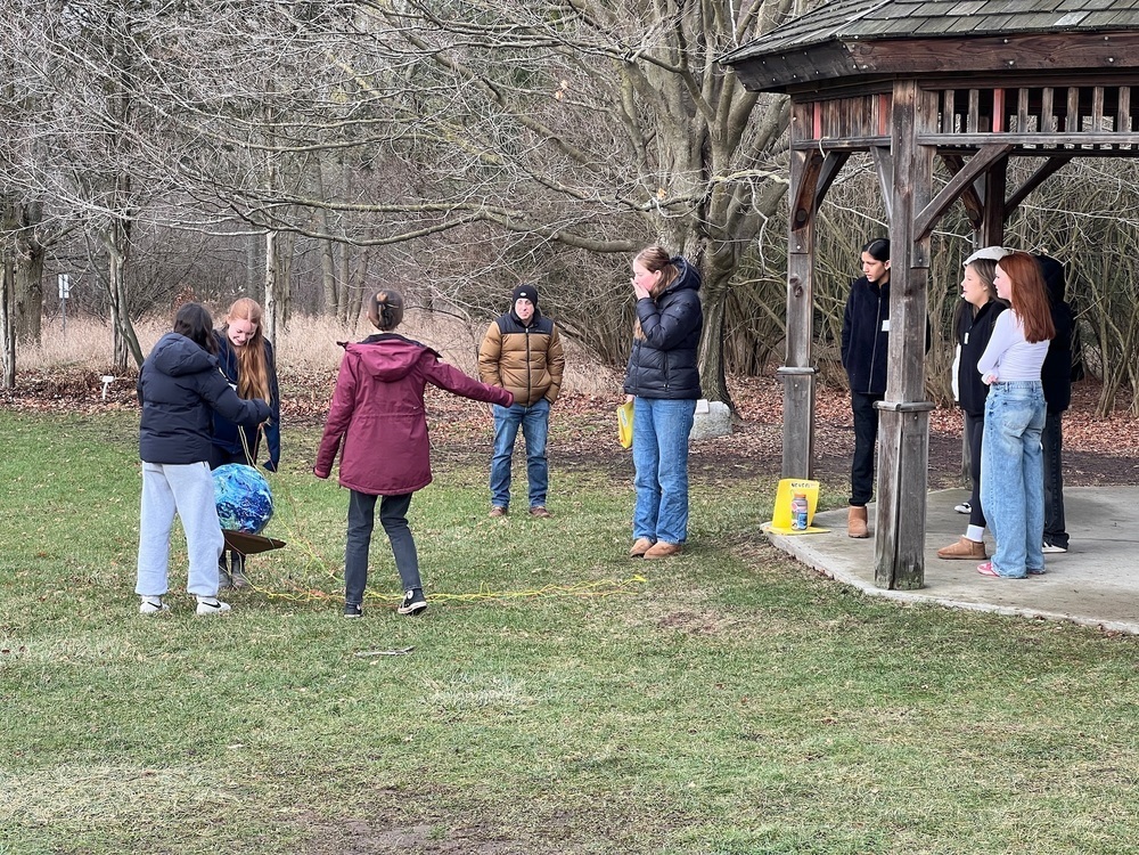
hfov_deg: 25.3
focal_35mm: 77
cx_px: 570
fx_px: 2534
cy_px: 428
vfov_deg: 19.1
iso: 80
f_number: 2.8
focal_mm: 9
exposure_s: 1/99
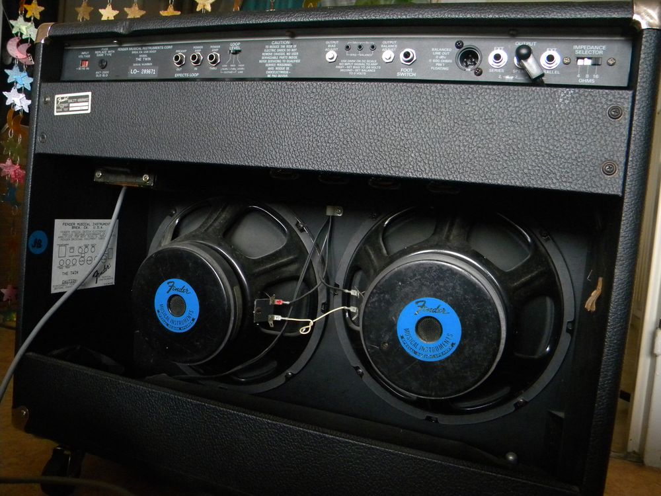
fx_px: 535
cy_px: 248
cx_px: 330
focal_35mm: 28
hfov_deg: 63.4
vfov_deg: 49.7
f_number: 3.5
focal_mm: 5
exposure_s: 1/11
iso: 400
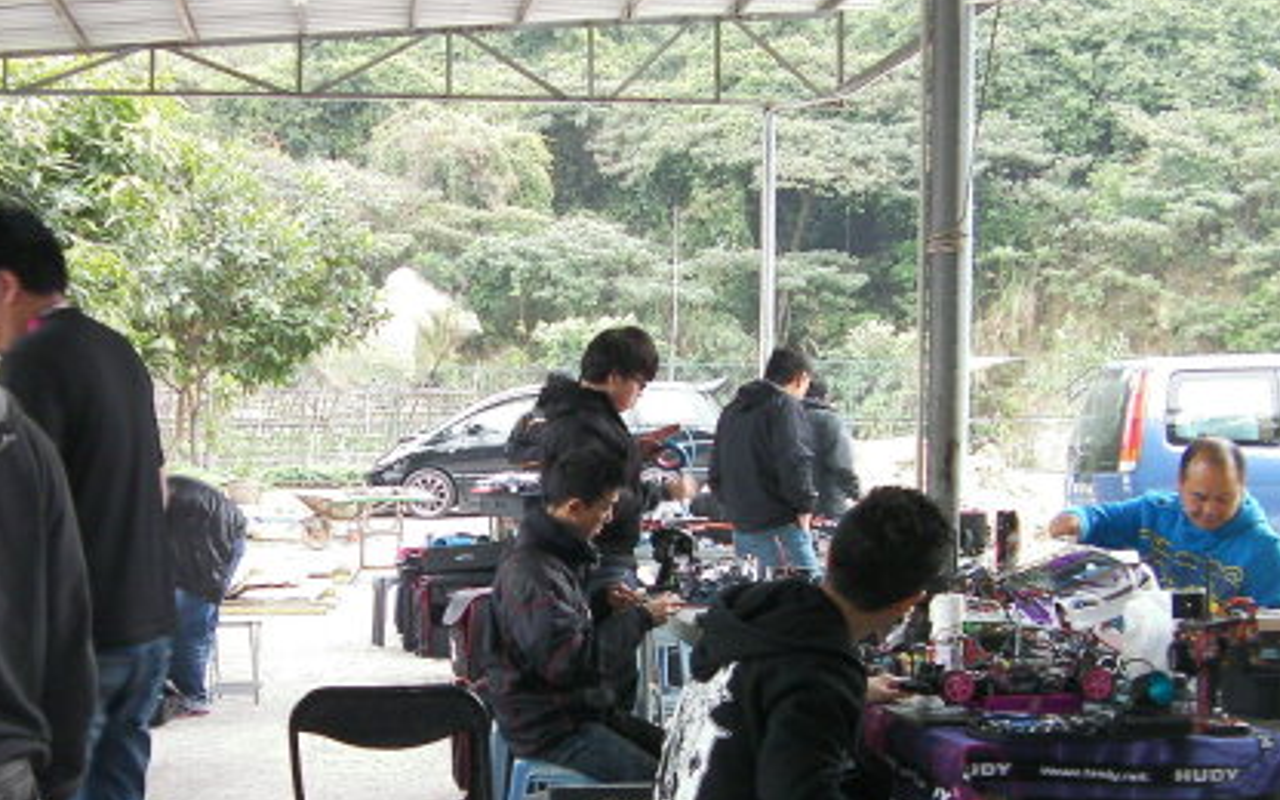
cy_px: 492
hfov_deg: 32.8
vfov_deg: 20.9
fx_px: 2163
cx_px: 471
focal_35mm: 62
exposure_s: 1/31
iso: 139
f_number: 3.5
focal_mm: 6.8
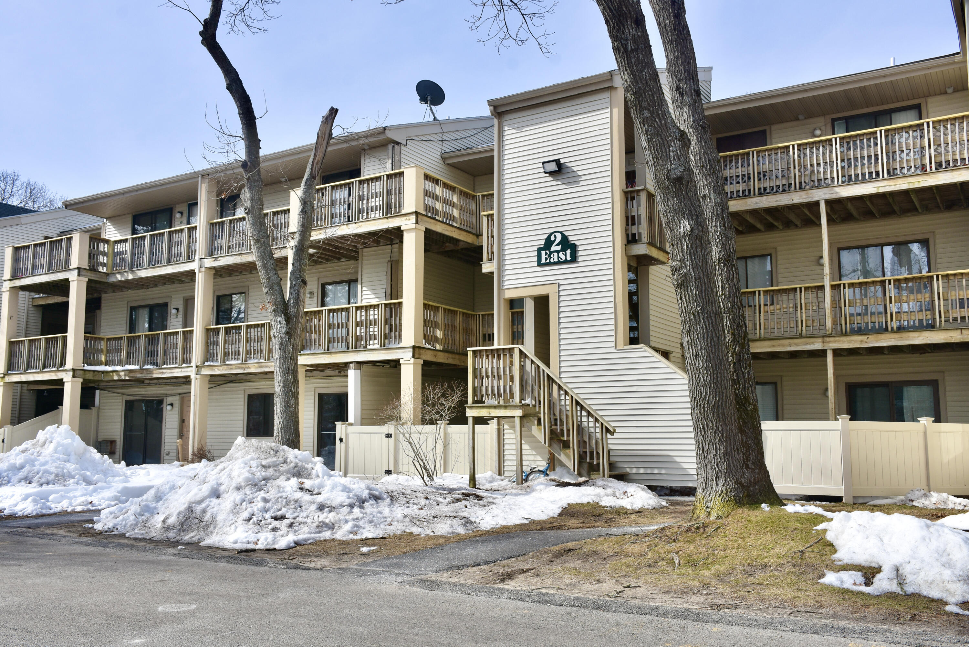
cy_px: 324
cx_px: 484
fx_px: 888
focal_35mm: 33
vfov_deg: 40.0
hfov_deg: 57.2
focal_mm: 22
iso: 180
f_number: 8
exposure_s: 1/500
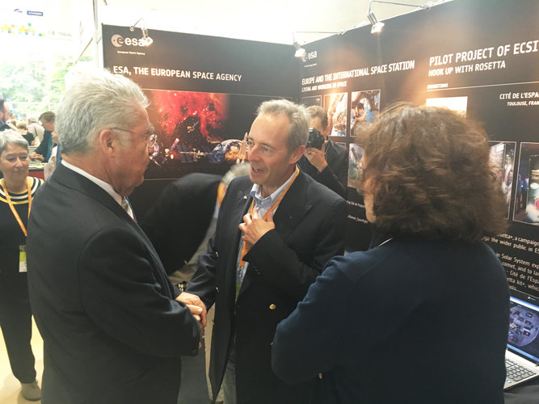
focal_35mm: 29
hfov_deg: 61.7
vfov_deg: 48.2
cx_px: 270
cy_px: 202
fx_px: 451
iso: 160
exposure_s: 1/33
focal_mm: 4.15
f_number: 2.2
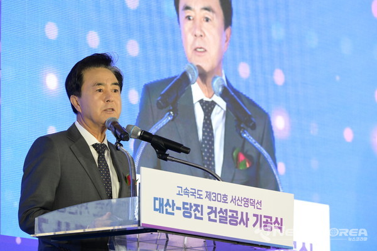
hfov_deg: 8.6
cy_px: 126
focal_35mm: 240
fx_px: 2513
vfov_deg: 5.7
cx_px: 188
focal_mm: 240
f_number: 9
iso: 4000
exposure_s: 1/200
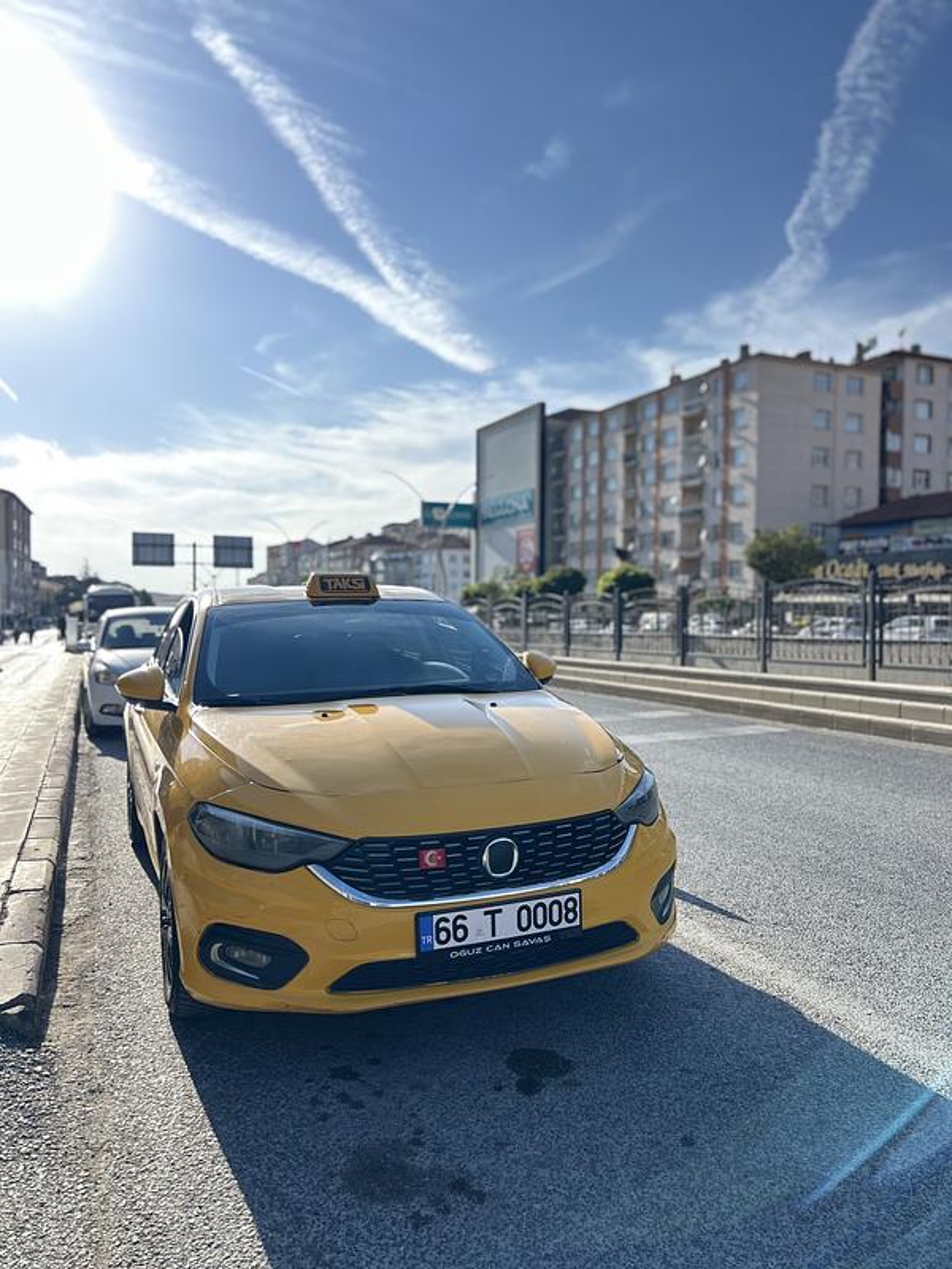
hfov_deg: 53.1
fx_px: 953
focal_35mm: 26
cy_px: 634
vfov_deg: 67.3
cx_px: 476
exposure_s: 1/1808
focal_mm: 5.7
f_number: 1.5
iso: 50
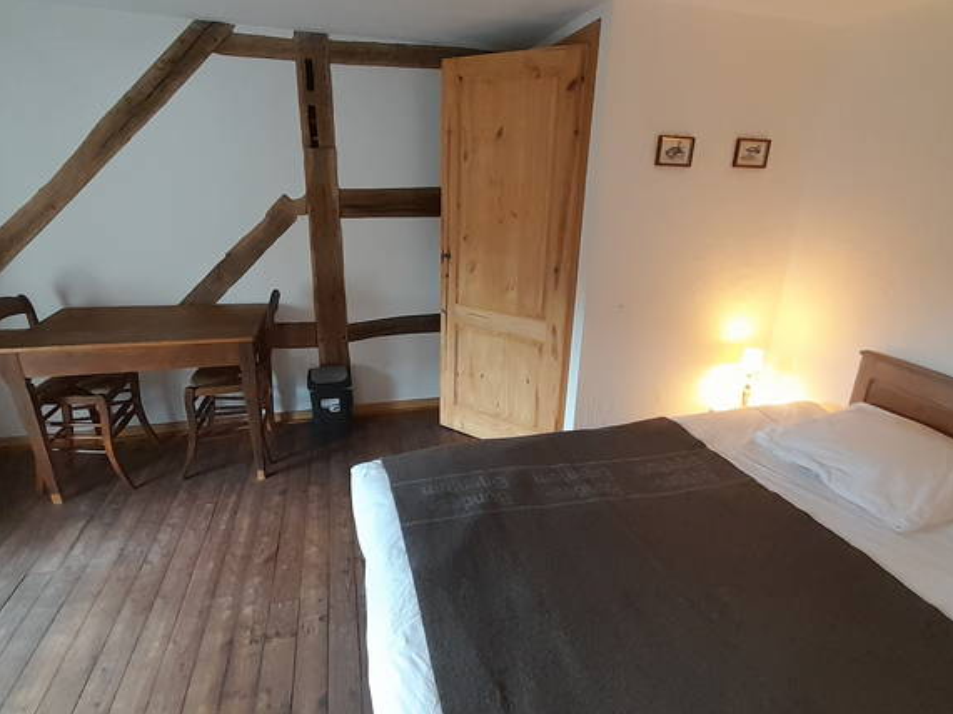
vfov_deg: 71.6
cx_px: 497
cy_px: 357
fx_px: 495
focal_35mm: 18
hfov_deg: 87.7
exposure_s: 1/50
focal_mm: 1.13
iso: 250
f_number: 2.2
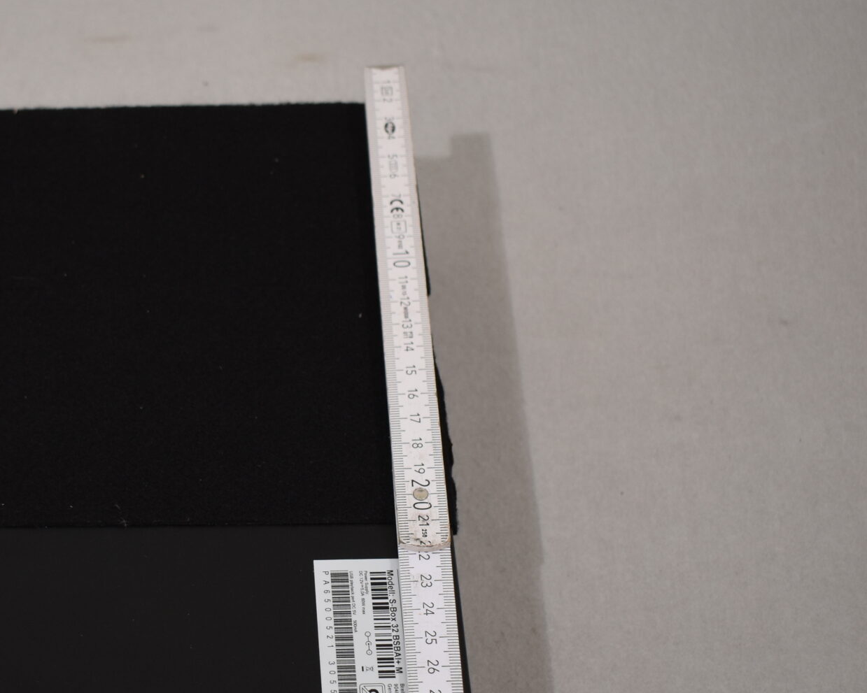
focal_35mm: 64
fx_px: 1642
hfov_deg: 29.0
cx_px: 185
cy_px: 479
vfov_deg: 23.7
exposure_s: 1/250
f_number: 3.8
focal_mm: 22
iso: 500
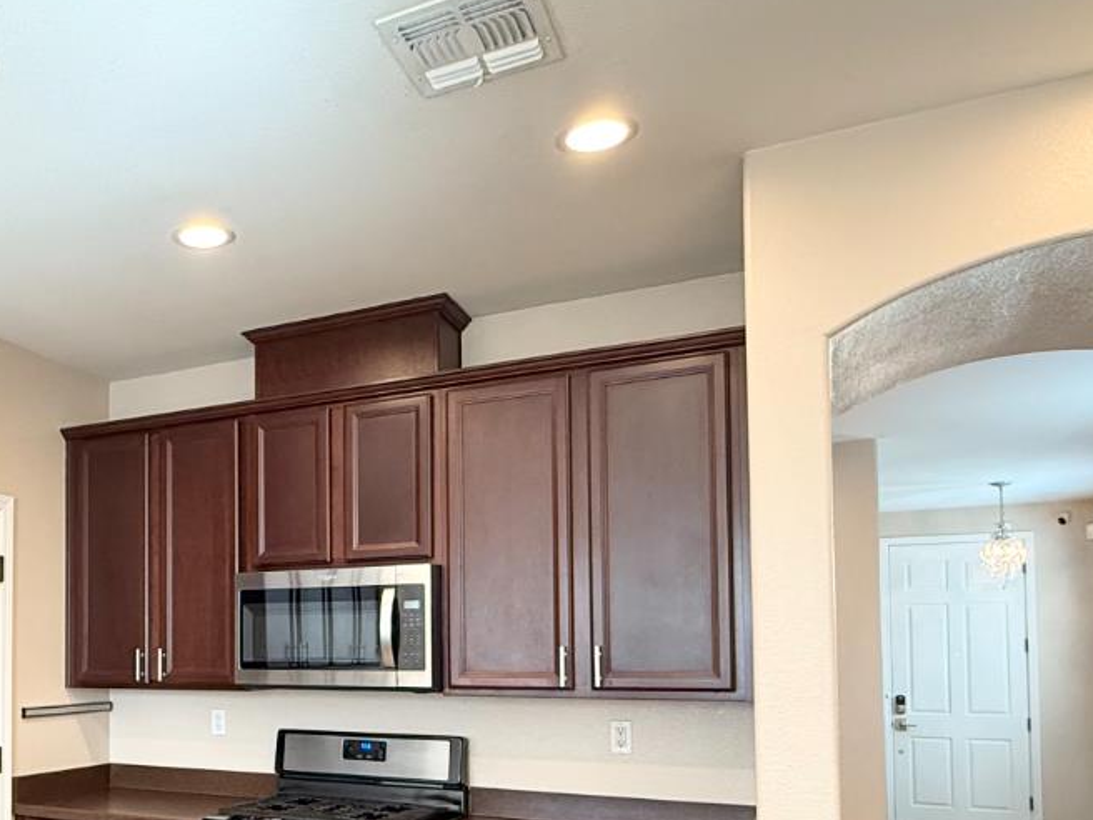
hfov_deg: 53.3
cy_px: 622
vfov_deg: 42.7
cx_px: 228
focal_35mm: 32
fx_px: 1010
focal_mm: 2.22
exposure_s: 1/120
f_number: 2.2
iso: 320
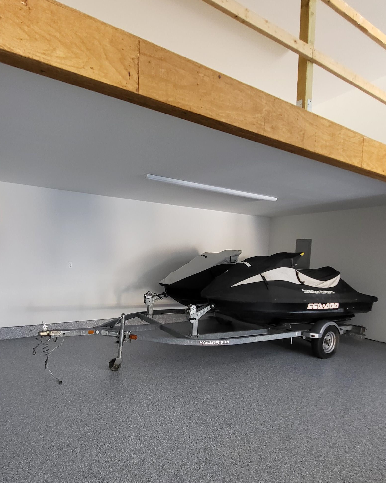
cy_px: 279
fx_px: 286
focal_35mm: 20
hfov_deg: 67.9
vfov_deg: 79.8
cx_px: 171
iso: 320
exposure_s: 1/40
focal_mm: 1.74
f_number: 2.2
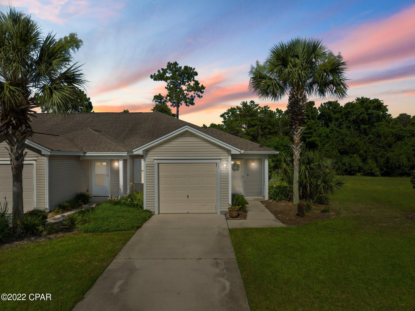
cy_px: 156
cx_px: 208
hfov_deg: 71.6
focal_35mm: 24
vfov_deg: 56.8
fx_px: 288
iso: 100
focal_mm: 12.29
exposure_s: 1/1600
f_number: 5
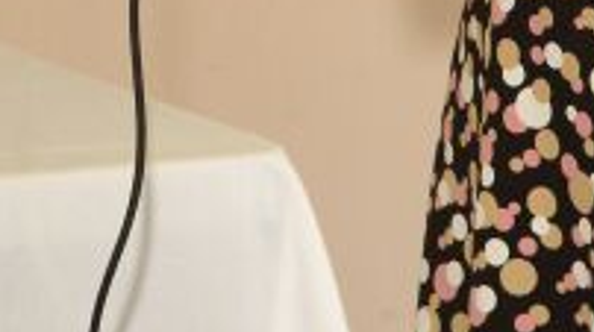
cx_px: 553
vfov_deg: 2.9
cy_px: -508
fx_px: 6591
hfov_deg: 5.2
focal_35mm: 419
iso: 800
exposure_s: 1/125
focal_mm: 84
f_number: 4
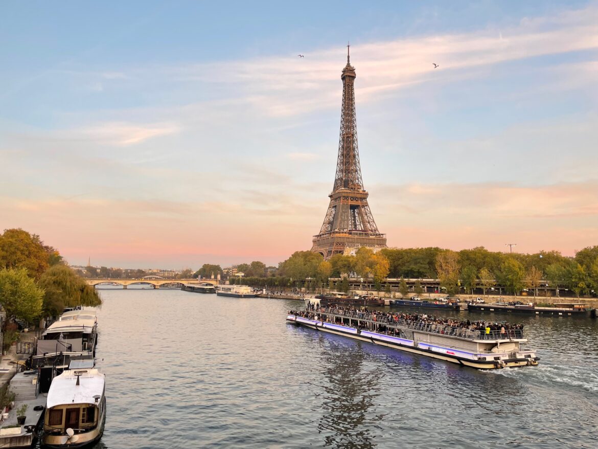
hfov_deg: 67.3
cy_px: 224
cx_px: 299
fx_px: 449
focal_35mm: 26
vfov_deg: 53.1
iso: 80
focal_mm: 4.2
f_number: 1.6
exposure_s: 1/121
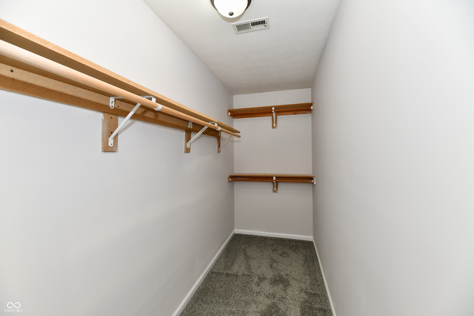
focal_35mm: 14
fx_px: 184
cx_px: 237
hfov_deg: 104.3
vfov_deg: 81.2
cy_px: 158
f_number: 6.3
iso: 640
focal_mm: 14
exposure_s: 1/60
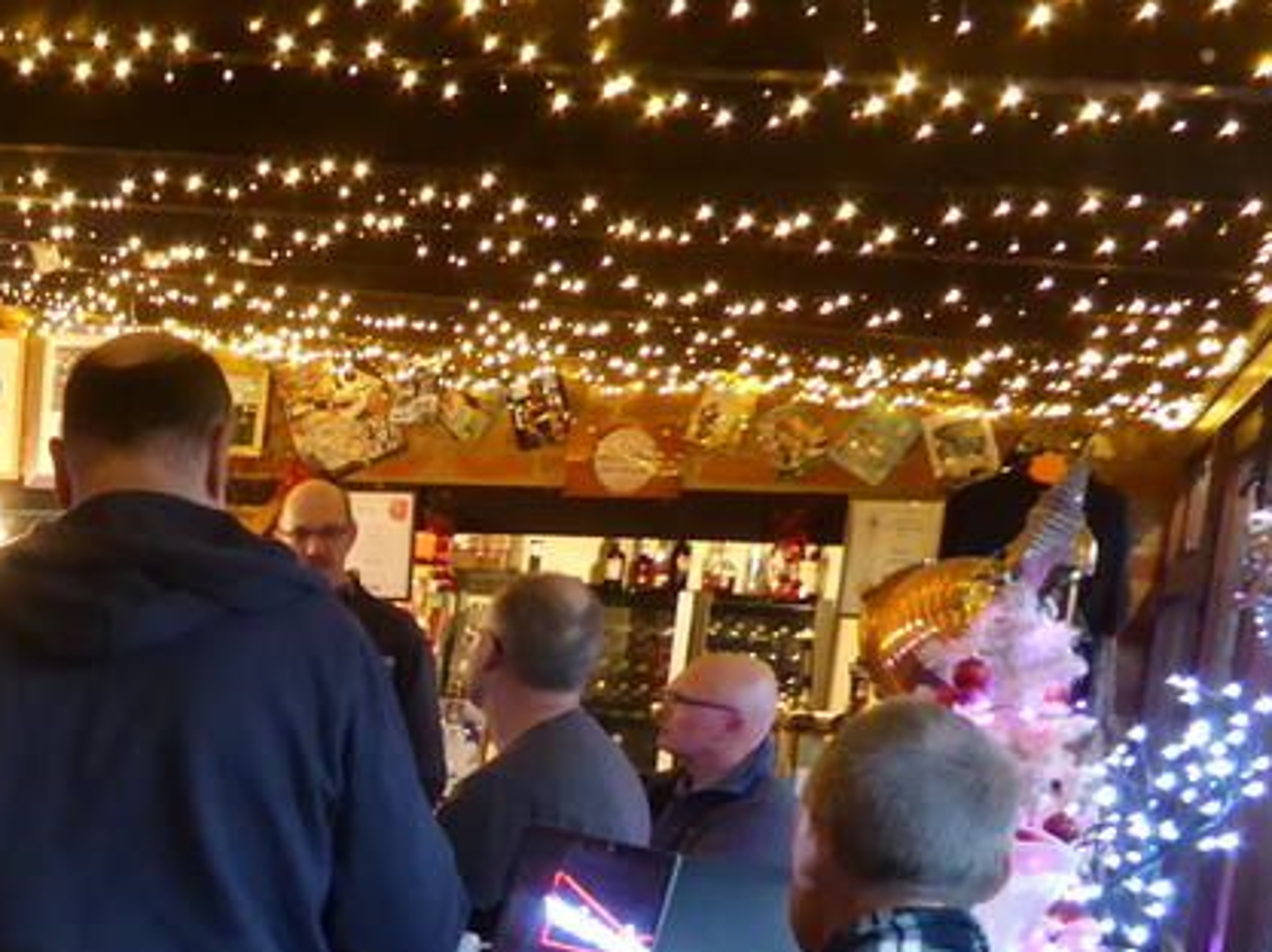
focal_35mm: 59
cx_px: -177
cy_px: 1022
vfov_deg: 23.4
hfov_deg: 29.1
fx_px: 2166
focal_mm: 4.3
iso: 400
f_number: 3.3
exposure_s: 1/4
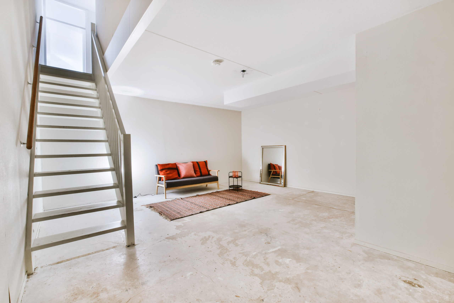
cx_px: 227
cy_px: 152
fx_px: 189
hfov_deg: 100.4
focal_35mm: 15
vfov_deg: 77.3
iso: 100
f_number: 11
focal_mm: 10
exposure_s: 8
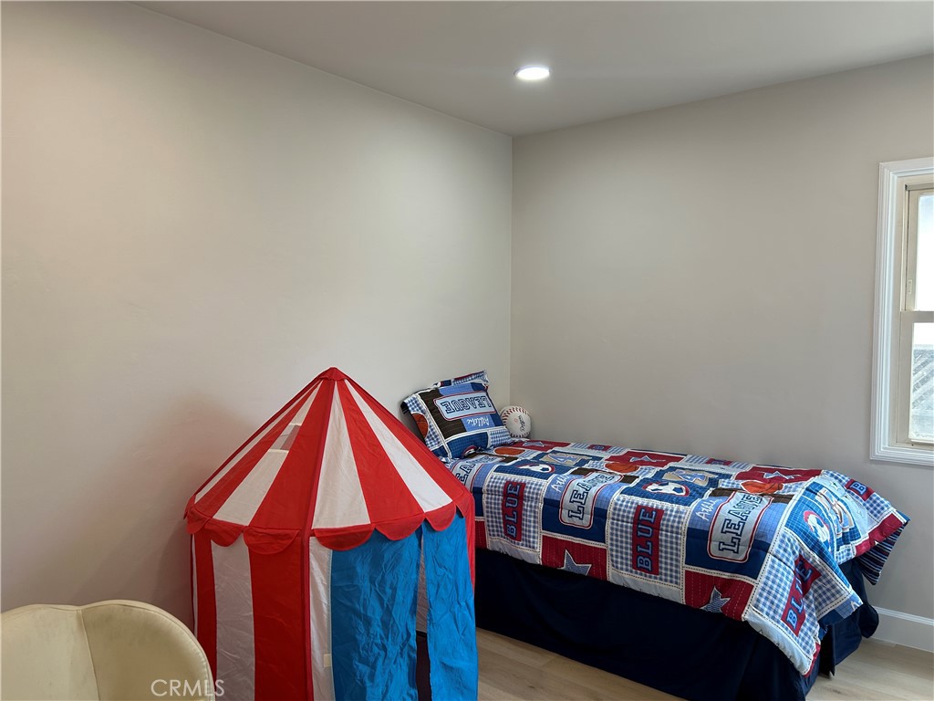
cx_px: 467
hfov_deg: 67.3
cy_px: 350
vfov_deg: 53.1
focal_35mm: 26
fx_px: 702
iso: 64
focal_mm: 5.7
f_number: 1.5
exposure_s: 1/120
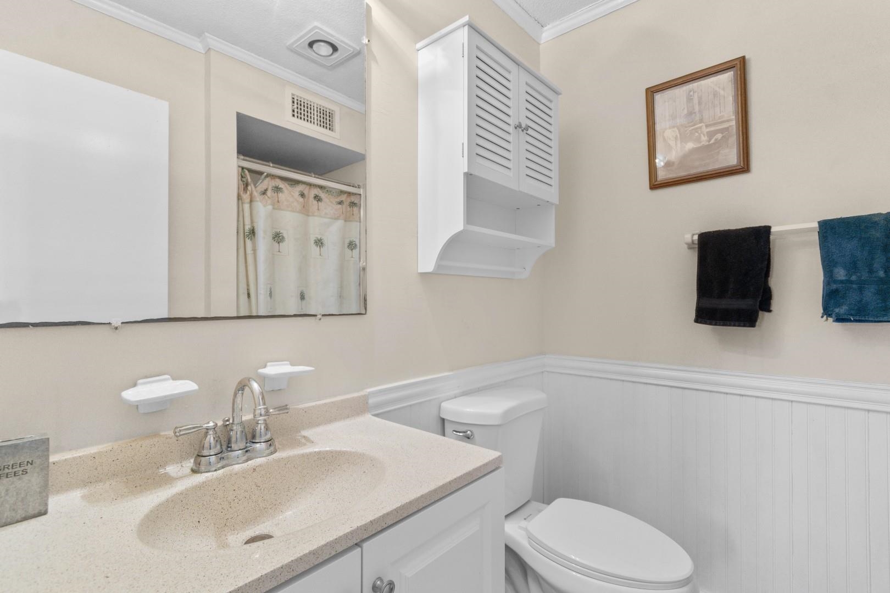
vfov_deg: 73.7
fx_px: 396
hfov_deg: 96.7
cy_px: 296
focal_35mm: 16
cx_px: 445
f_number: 4.8
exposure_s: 2.5
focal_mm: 11
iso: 100
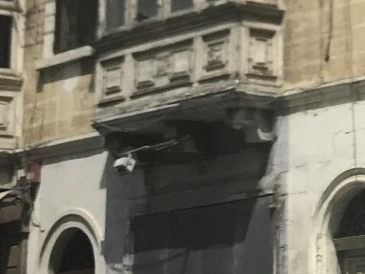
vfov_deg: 10.0
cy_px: -60
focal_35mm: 146
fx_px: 1540
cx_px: 540
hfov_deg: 12.8
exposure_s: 1/233
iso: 20
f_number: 1.8
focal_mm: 3.99
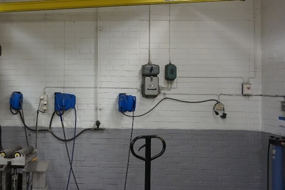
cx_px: 62
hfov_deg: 45.3
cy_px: 80
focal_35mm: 41
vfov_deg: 32.6
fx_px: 325
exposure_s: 1/160
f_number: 4
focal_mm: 16
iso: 1000
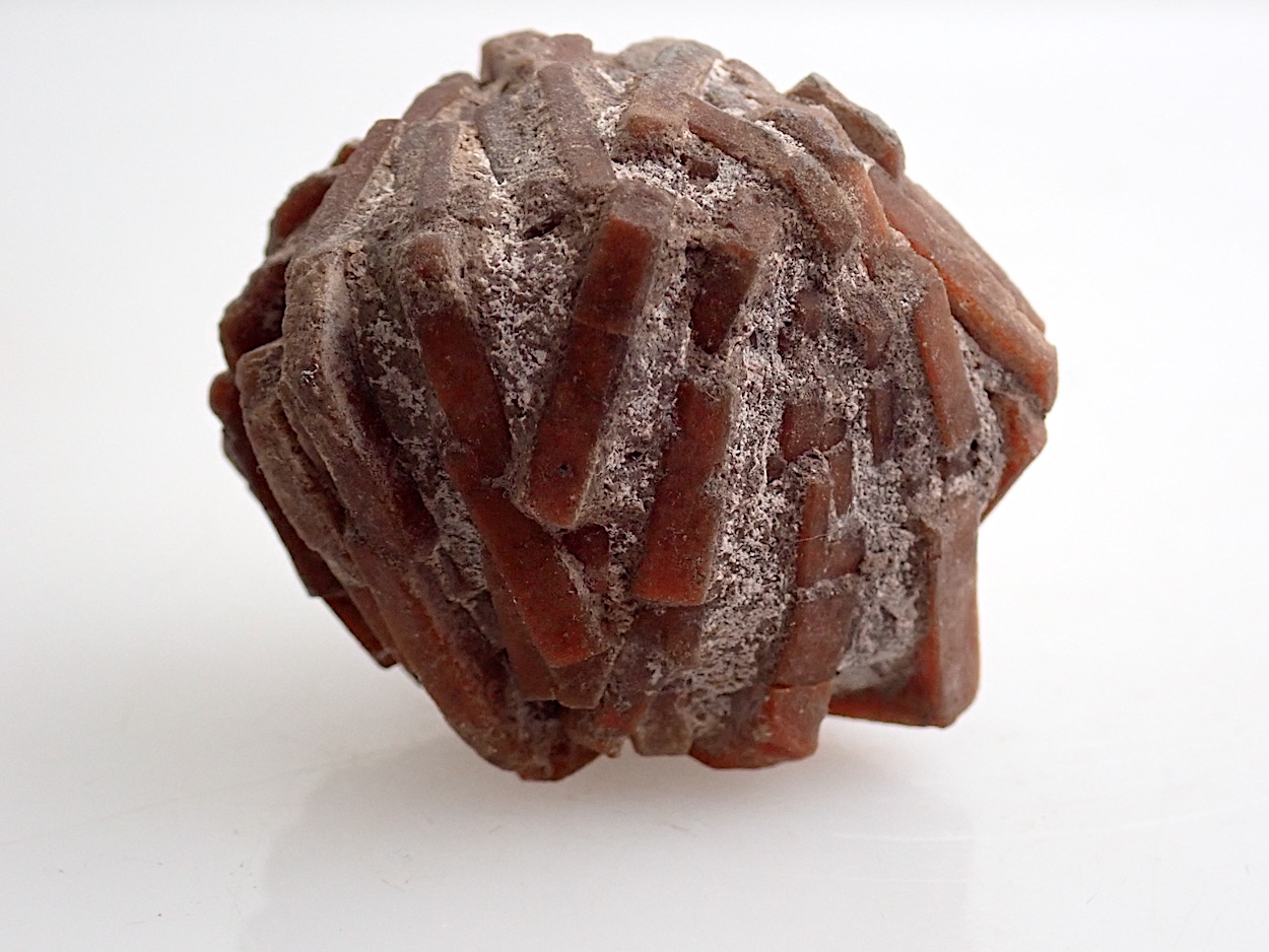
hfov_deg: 20.9
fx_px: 3447
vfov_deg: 15.7
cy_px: 476
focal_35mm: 94
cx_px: 634
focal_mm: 16.79
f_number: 4.7
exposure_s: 1/60
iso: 800
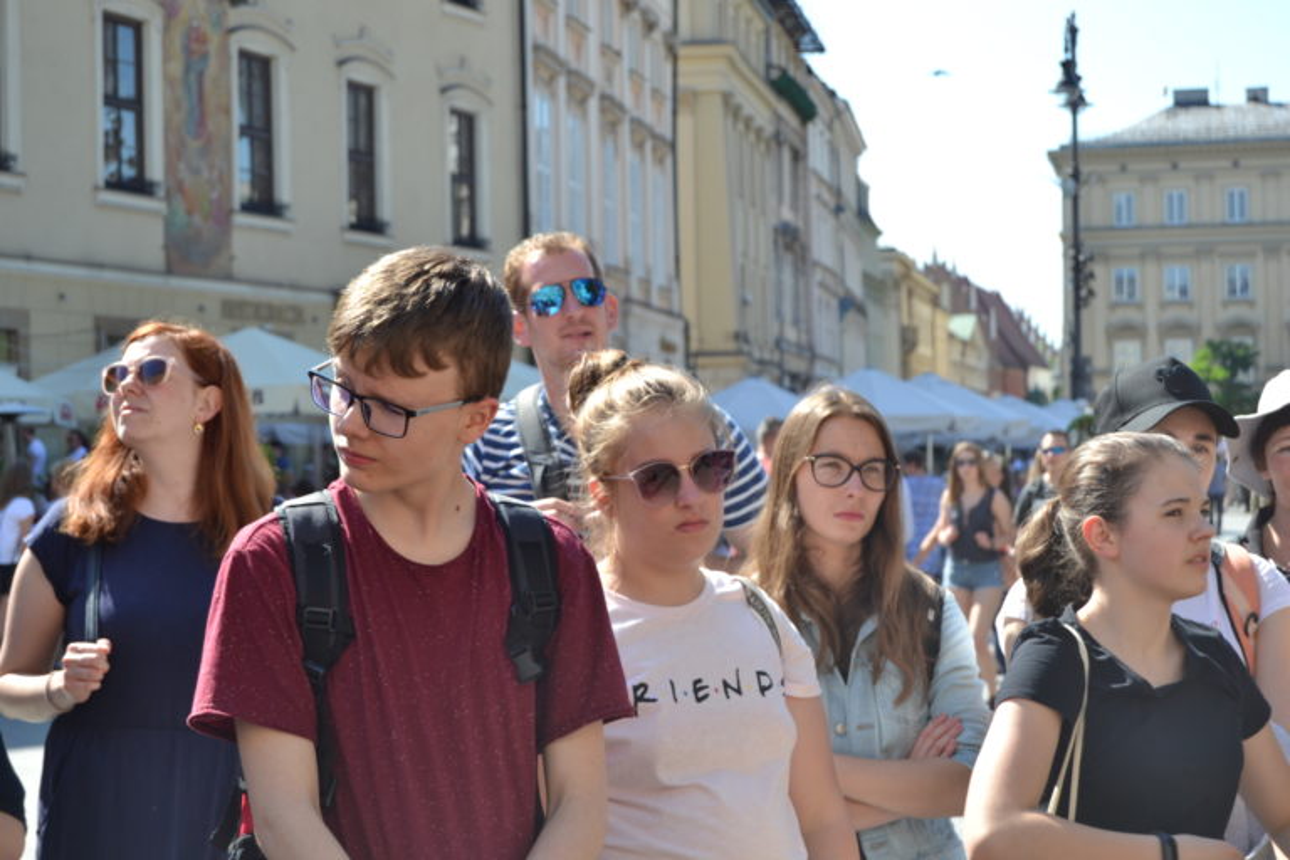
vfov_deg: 18.2
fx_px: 2687
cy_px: 430
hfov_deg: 27.0
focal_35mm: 75
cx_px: 645
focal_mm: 50
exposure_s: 1/160
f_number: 6.3
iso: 100
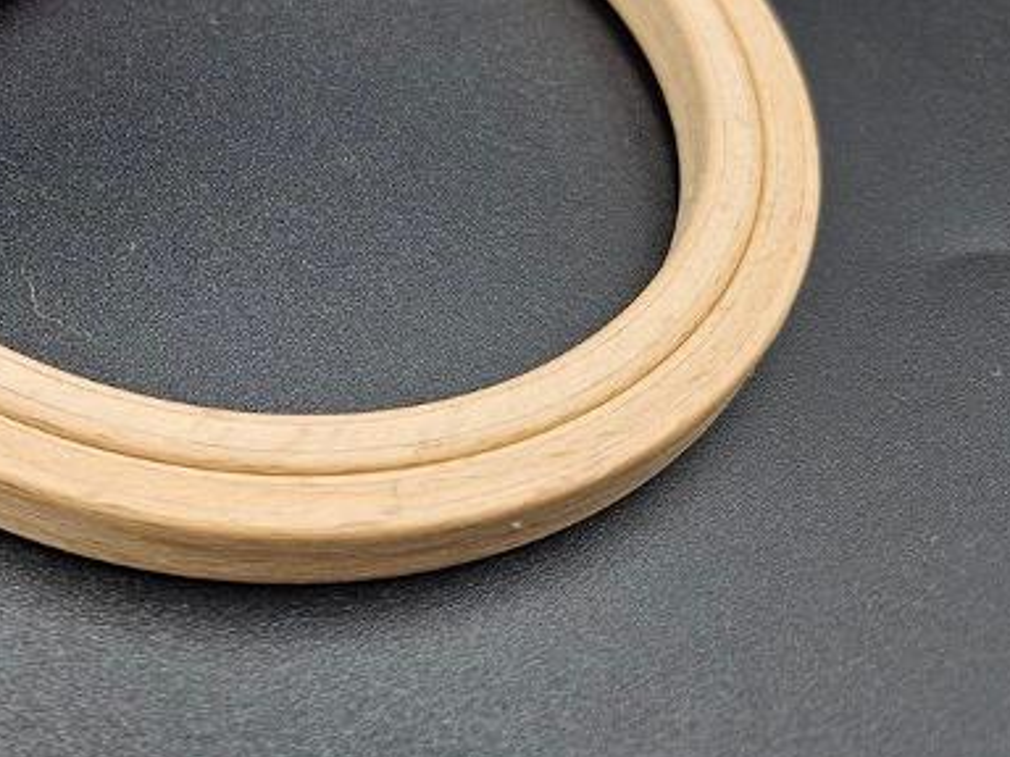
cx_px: 124
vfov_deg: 30.1
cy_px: 147
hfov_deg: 38.0
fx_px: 1371
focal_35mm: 47
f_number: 1.8
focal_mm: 5
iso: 50
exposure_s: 1/253
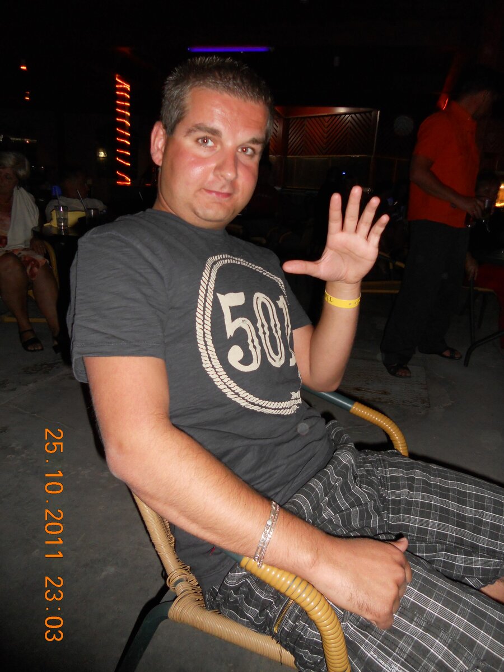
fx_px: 524
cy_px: 336
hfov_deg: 51.4
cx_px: 252
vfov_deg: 65.3
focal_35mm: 27
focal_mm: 4.9
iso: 200
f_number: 3.2
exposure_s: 1/25
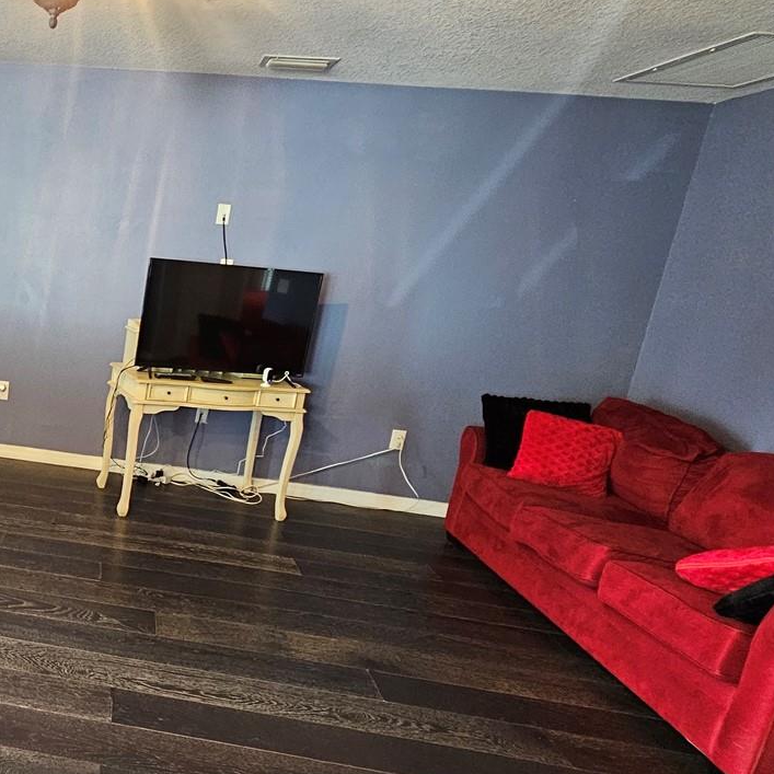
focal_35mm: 26
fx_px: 658
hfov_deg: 50.4
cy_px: 406
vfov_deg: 60.9
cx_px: 15
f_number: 2.2
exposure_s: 1/24
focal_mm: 2.2
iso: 640
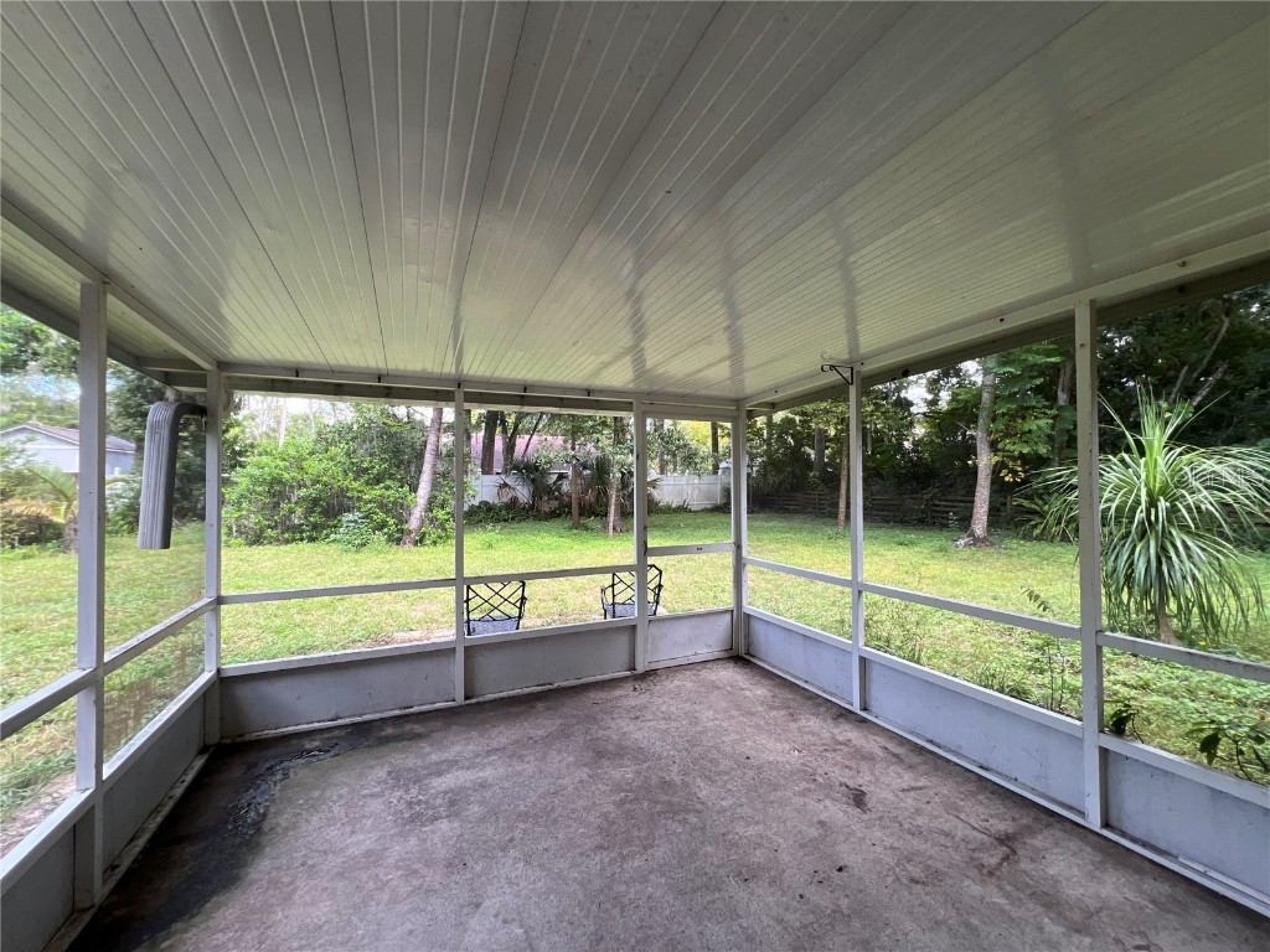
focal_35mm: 13
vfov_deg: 89.9
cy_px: 476
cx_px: 635
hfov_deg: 106.2
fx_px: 477
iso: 40
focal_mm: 1.57
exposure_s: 1/99
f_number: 1.8
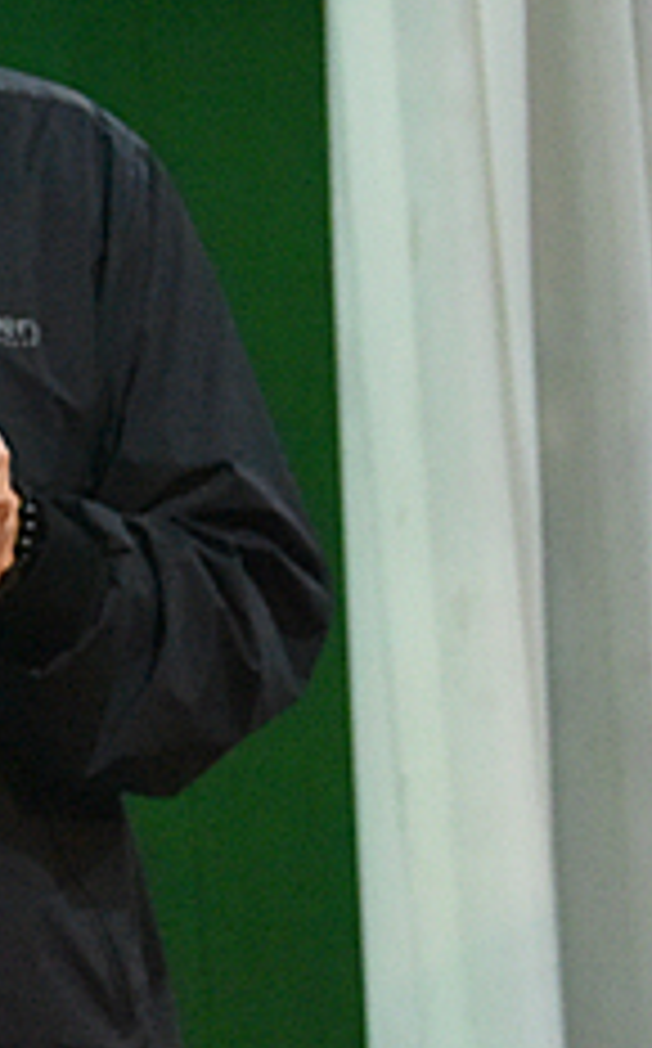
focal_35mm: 438
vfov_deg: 4.8
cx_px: -800
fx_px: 12491
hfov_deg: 3.0
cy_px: -38
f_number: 5.6
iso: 7200
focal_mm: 125
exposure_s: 1/125
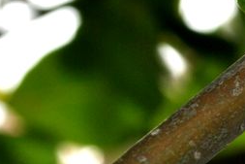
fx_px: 2587
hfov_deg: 5.3
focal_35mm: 380
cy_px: 333
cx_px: 491
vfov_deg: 3.6
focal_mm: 50
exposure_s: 1/200
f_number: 13
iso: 100
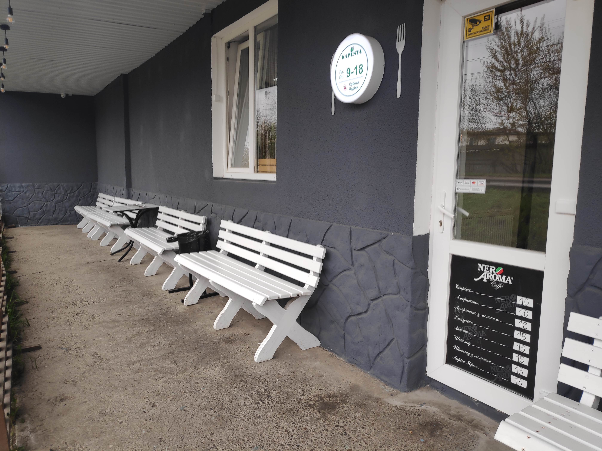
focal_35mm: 20
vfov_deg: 66.0
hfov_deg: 81.7
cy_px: 226
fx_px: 348
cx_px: 301
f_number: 1.9
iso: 100
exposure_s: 1/102
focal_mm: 3.94
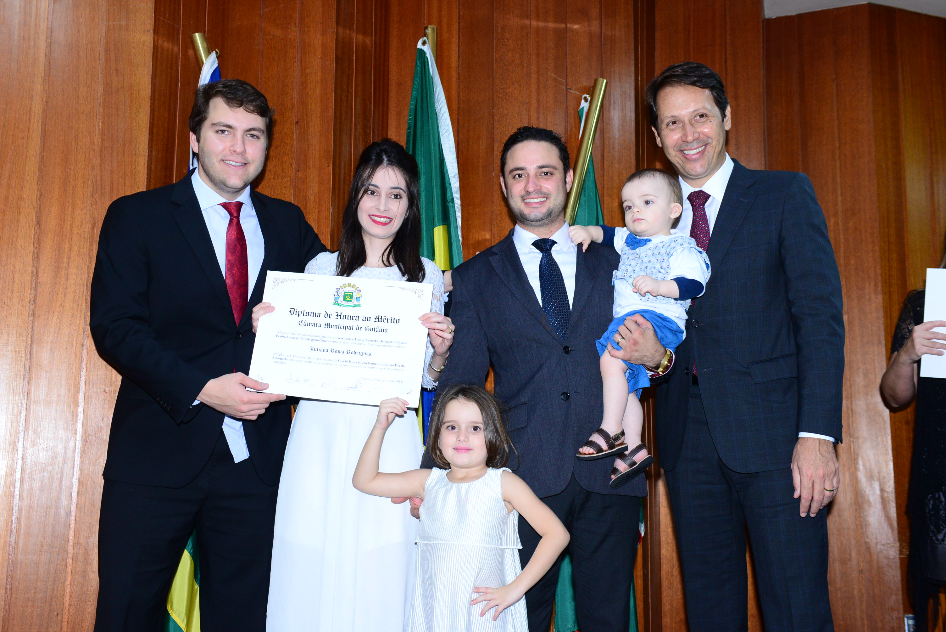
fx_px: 1051
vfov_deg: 33.4
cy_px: 316
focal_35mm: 40
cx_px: 473
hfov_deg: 48.4
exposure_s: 1/125
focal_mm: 40
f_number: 5.6
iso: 2000
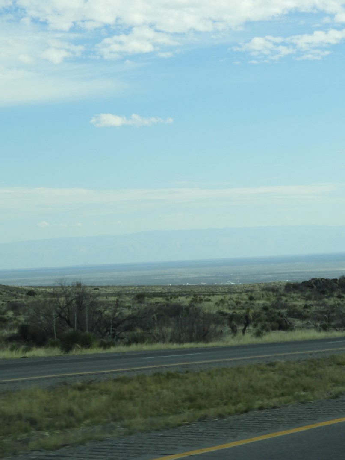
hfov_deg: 13.8
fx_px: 1423
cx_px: 202
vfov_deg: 18.4
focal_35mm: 107
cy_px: 230
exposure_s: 1/640
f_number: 4.5
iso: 100
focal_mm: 14.3
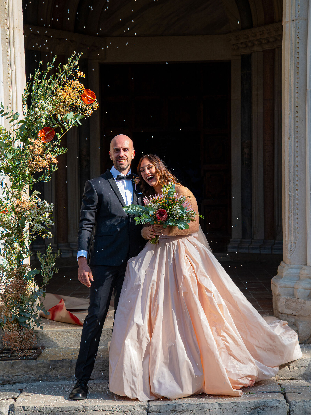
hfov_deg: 19.4
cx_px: 156
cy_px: 198
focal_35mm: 76
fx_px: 910
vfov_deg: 25.7
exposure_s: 1/800
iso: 640
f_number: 6.3
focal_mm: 70
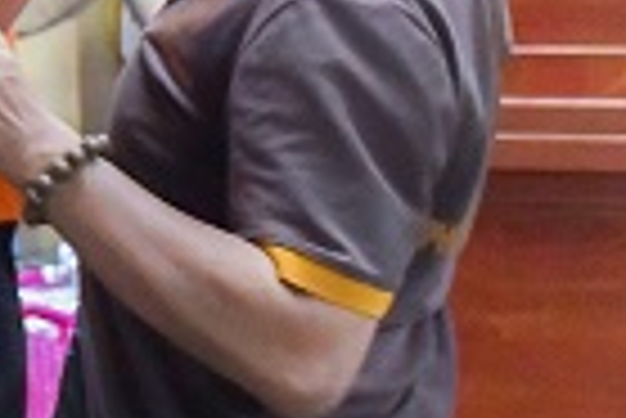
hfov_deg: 13.4
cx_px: -473
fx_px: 2402
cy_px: -83
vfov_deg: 9.8
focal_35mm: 138
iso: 6400
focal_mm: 24
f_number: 3.5
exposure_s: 1/200
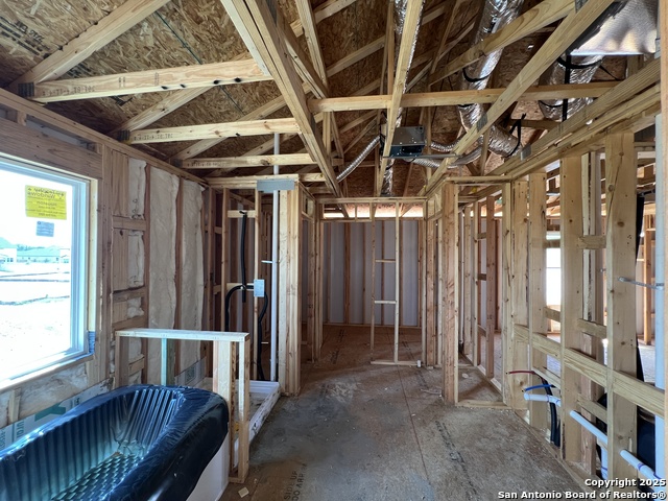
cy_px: 250
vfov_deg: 89.9
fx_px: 251
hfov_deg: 106.2
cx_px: 334
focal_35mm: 13
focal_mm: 1.57
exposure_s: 1/99
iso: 200
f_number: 1.8
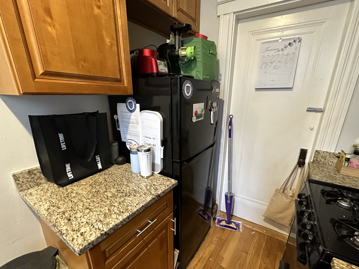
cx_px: 187
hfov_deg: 94.4
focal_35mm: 16
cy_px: 150
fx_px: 166
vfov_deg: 77.8
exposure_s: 1/60
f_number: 2.2
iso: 500
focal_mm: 2.22
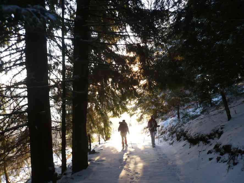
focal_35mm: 35
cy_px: 92
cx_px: 122
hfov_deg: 52.6
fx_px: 247
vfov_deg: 40.7
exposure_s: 1/60
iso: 100
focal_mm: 5.8
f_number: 2.8
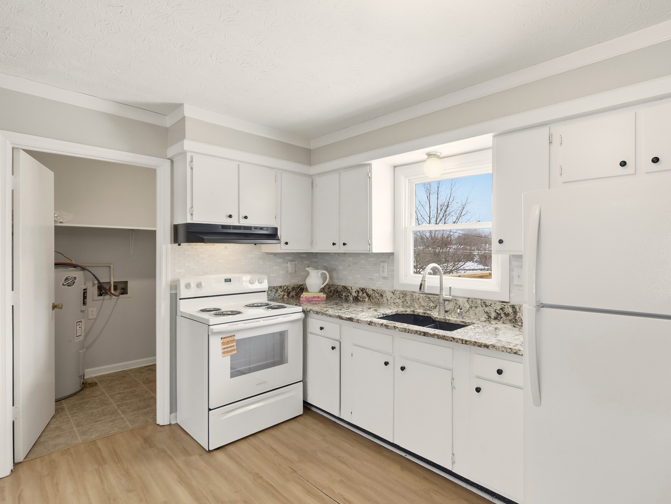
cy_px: 259
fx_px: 330
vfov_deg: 74.7
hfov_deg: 90.4
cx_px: 384
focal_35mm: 17
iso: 400
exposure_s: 1/125
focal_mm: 10
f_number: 9
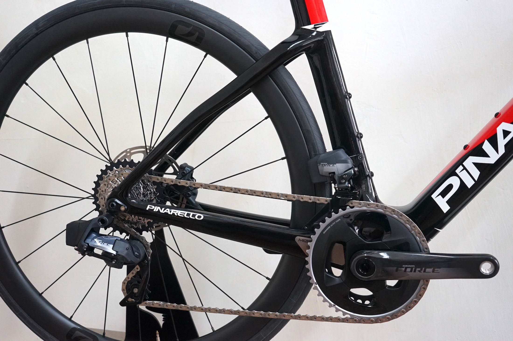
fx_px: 598
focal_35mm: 42
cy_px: 170
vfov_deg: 31.8
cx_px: 256
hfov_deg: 46.4
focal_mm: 42
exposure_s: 1/160
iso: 2000
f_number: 4.5
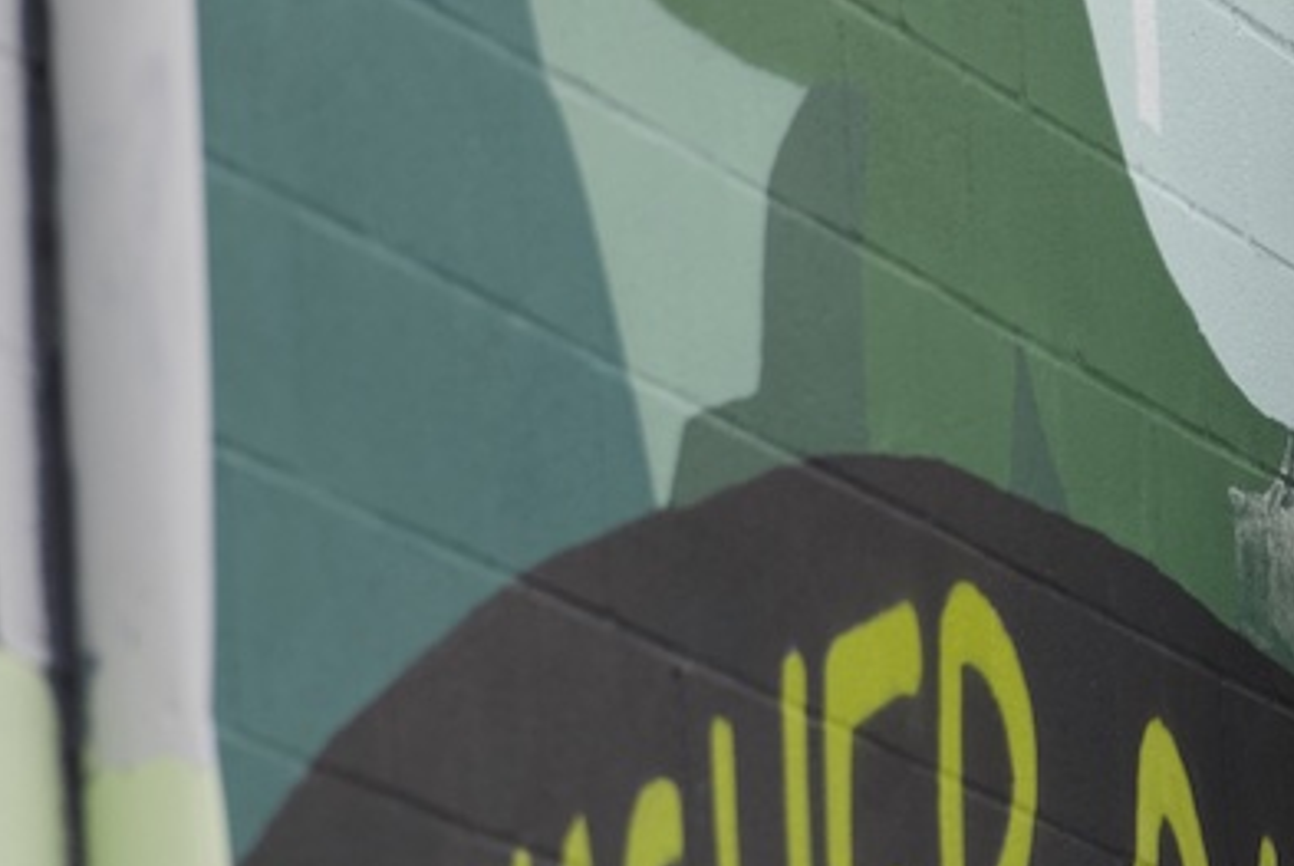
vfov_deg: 2.7
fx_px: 18496
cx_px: 1195
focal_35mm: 514
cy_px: -445
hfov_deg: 4.0
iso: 500
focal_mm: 158
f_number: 2.8
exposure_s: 1/3200
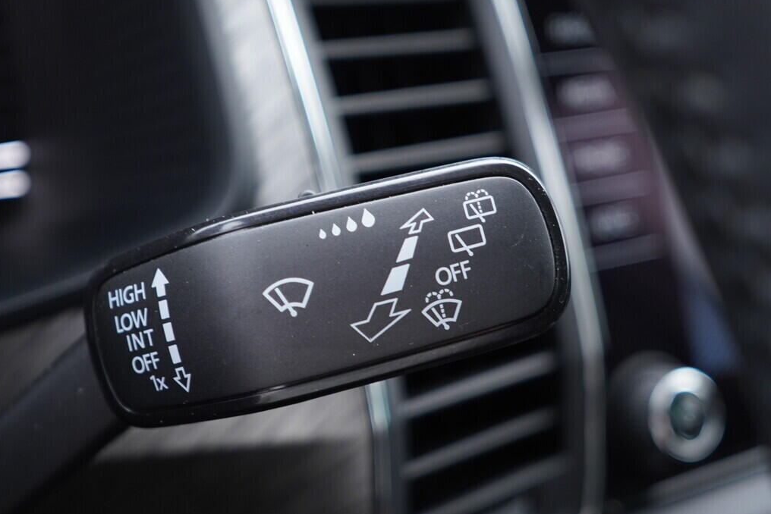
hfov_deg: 38.7
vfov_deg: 26.5
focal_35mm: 51
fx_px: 1092
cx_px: 310
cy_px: 246
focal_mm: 24
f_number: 2.8
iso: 400
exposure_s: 1/40
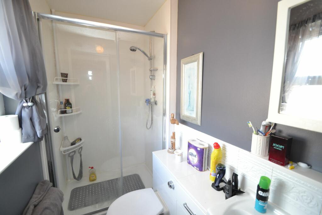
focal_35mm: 15
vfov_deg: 77.3
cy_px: 108
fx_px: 134
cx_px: 161
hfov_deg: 100.4
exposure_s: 1/60
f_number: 3.5
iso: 400
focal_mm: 10
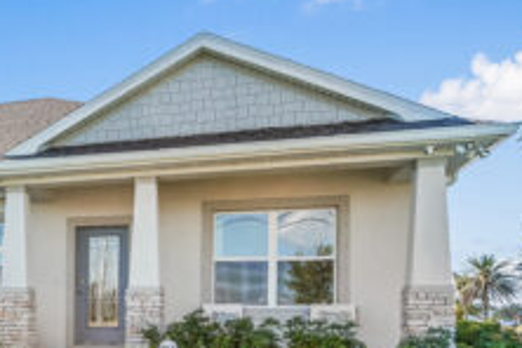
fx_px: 667
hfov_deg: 36.8
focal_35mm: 46
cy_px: 252
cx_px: -38
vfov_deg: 28.9
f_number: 8
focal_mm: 17
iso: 500
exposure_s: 1/640
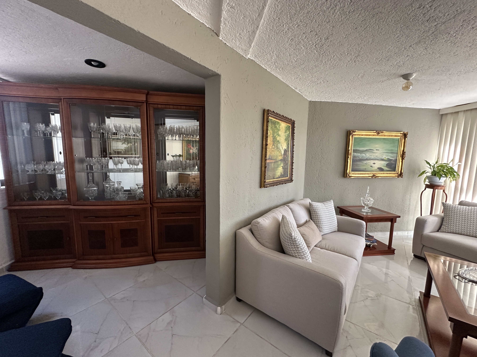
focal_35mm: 14
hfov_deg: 102.1
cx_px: 238
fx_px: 193
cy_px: 178
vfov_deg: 85.7
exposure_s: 1/99
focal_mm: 2.22
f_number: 2.2
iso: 250
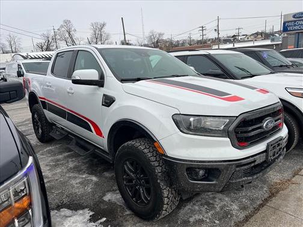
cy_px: 114
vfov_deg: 53.1
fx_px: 228
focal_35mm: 26
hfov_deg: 67.3
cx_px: 152
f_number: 1.5
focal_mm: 5.7
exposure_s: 1/705
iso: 50
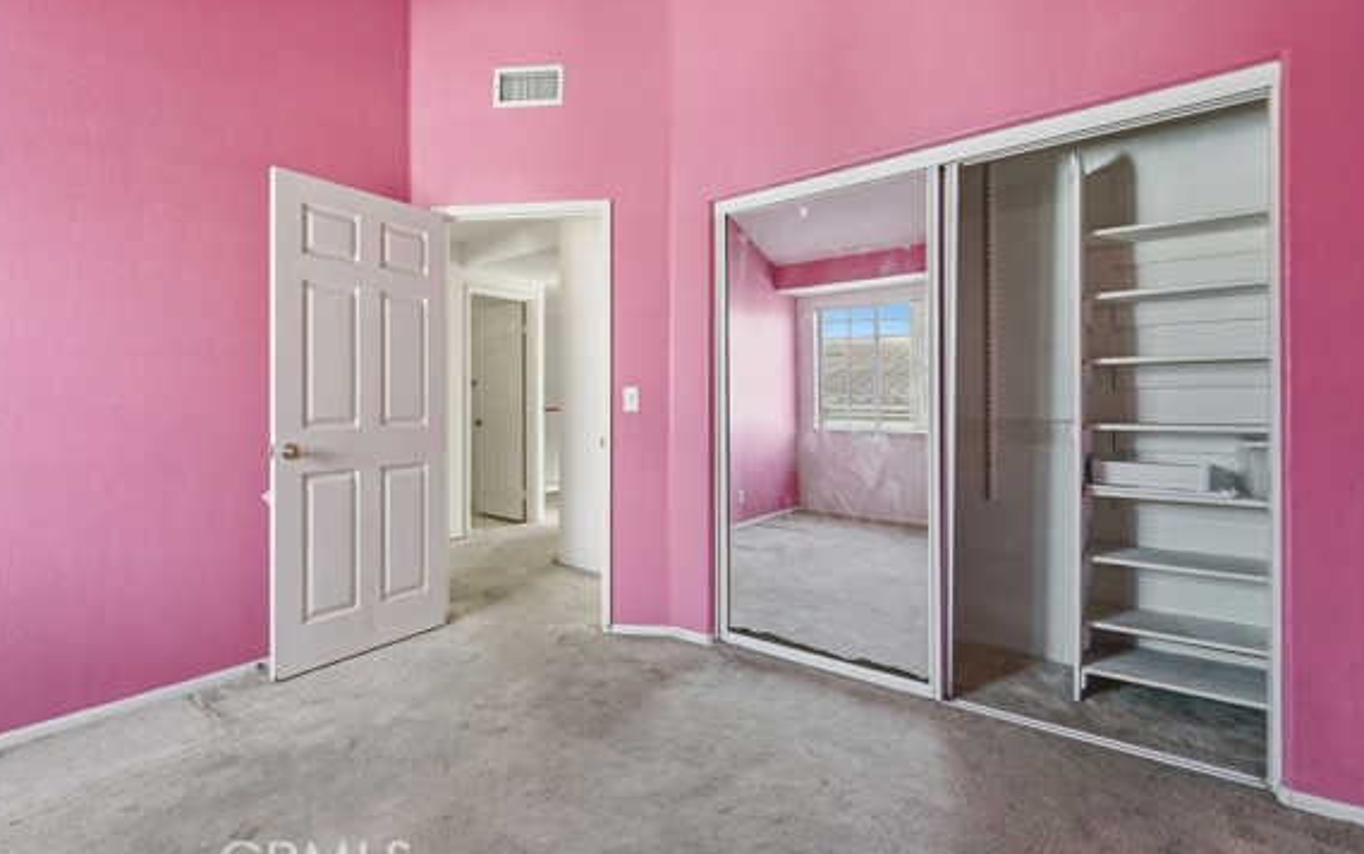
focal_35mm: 16
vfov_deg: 71.2
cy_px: 388
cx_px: 622
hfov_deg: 97.5
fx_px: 595
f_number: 8
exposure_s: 1/80
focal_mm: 14
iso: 200
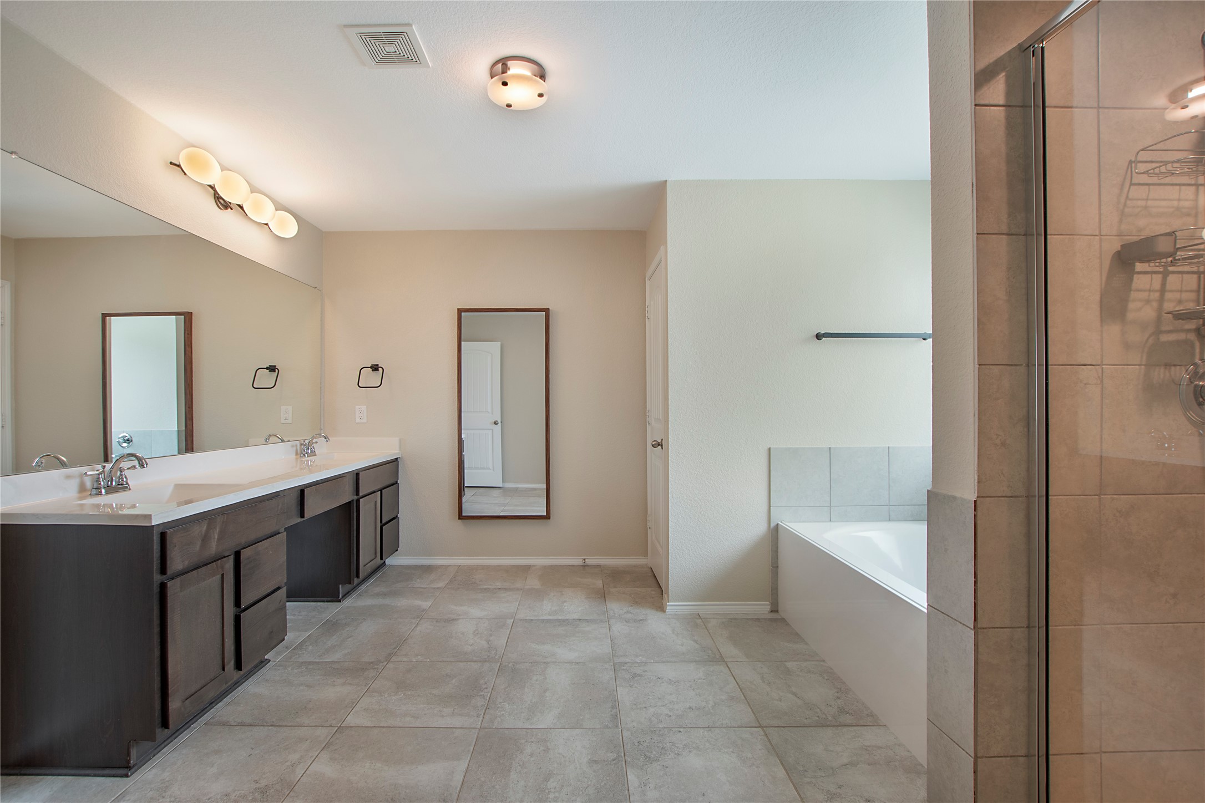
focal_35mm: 15
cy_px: 402
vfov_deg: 77.3
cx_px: 602
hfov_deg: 100.4
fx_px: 502
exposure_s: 1/8
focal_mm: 10
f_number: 8
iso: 100
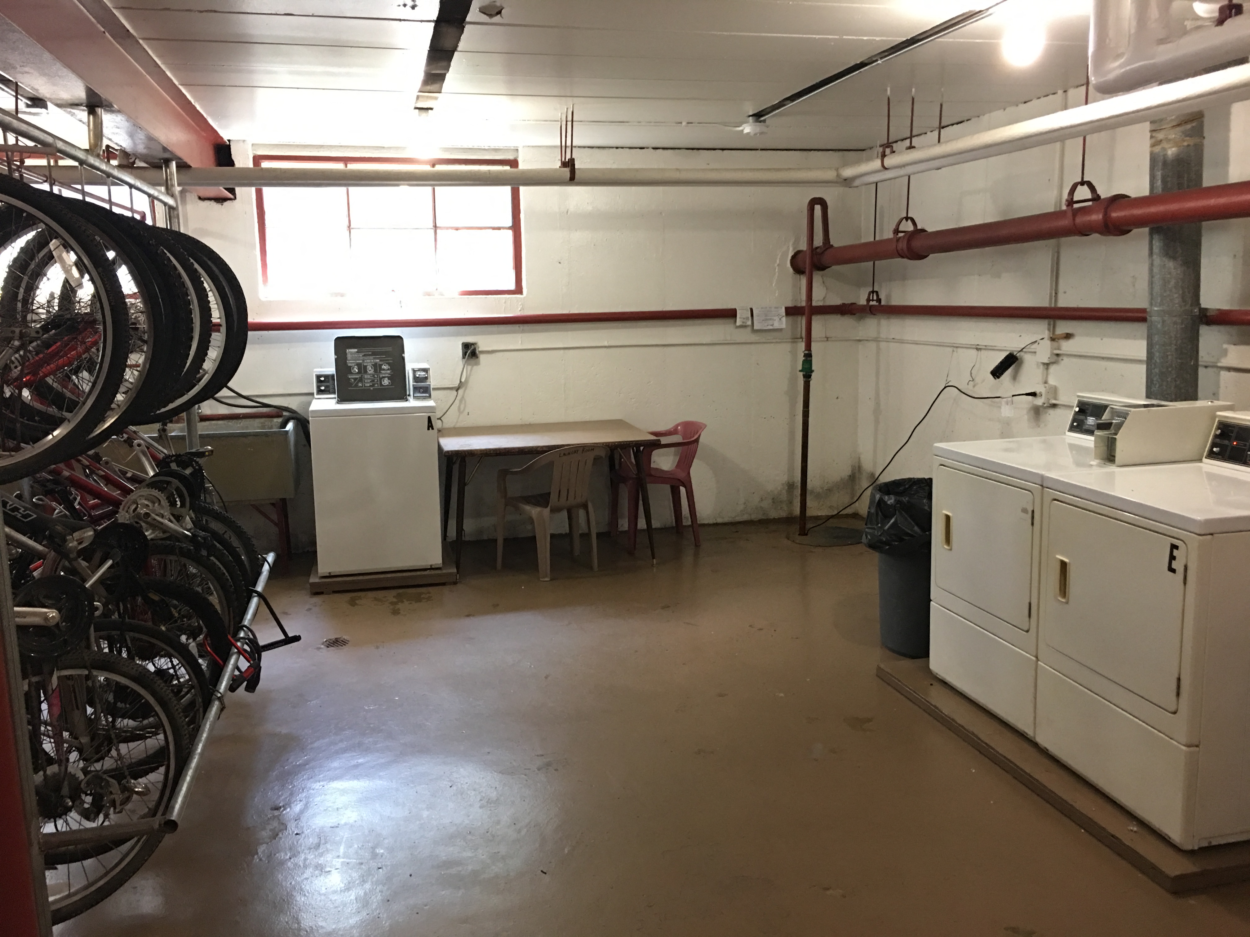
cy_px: 468
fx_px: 1047
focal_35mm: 29
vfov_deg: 48.2
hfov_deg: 61.7
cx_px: 625
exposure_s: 1/15
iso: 100
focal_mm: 4.15
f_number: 2.2
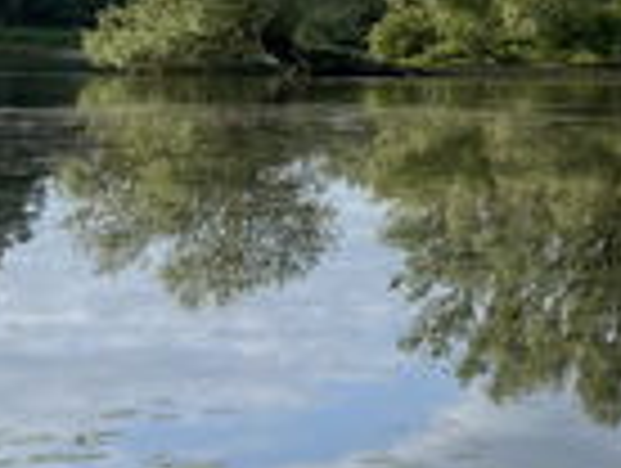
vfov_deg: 13.0
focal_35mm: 106
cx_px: 1008
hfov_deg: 16.4
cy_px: -288
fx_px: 1905
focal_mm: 4.25
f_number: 1.8
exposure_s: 1/2141
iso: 32
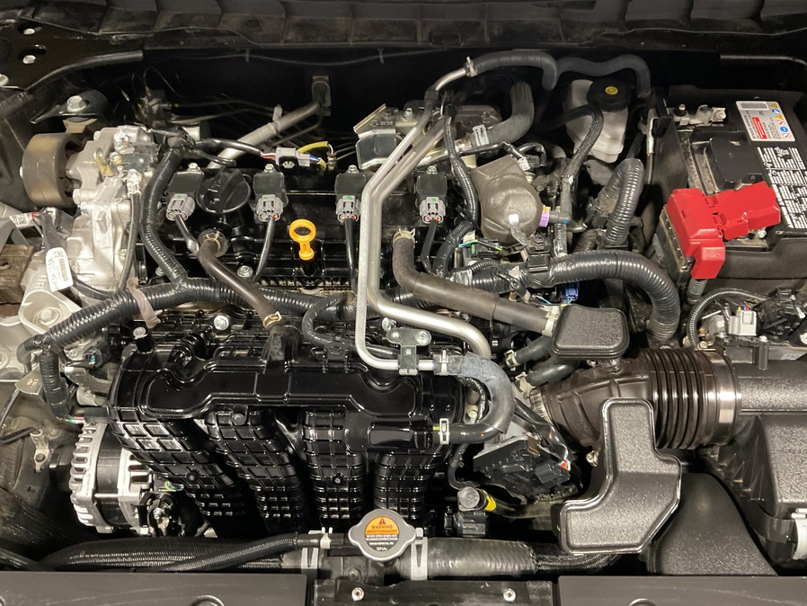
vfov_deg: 45.5
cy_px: 307
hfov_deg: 58.3
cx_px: 415
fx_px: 723
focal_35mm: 31
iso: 250
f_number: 1.8
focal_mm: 3
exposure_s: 1/30
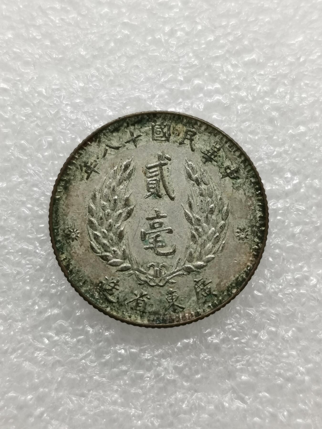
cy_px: 214
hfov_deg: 21.3
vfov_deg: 28.2
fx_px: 856
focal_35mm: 69
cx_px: 161
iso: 80
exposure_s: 1/100
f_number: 1.6
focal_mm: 5.56
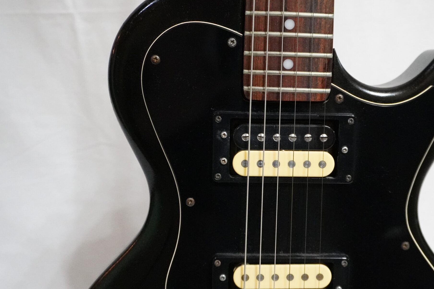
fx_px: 539
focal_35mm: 45
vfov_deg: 30.0
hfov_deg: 43.4
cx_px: 277
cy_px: 172
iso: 6400
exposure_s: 1/125
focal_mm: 21
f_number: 4
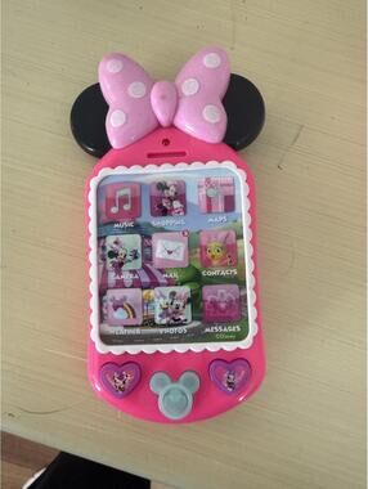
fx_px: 339
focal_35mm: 24
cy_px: 244
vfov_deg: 71.5
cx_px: 184
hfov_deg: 56.9
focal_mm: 2.22
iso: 400
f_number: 2.2
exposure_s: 1/60
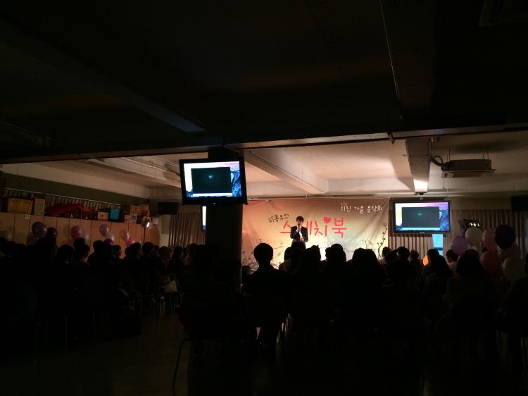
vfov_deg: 48.2
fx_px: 442
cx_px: 264
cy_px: 198
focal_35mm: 29
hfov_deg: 61.7
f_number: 2.2
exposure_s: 1/30
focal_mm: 4.15
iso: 100
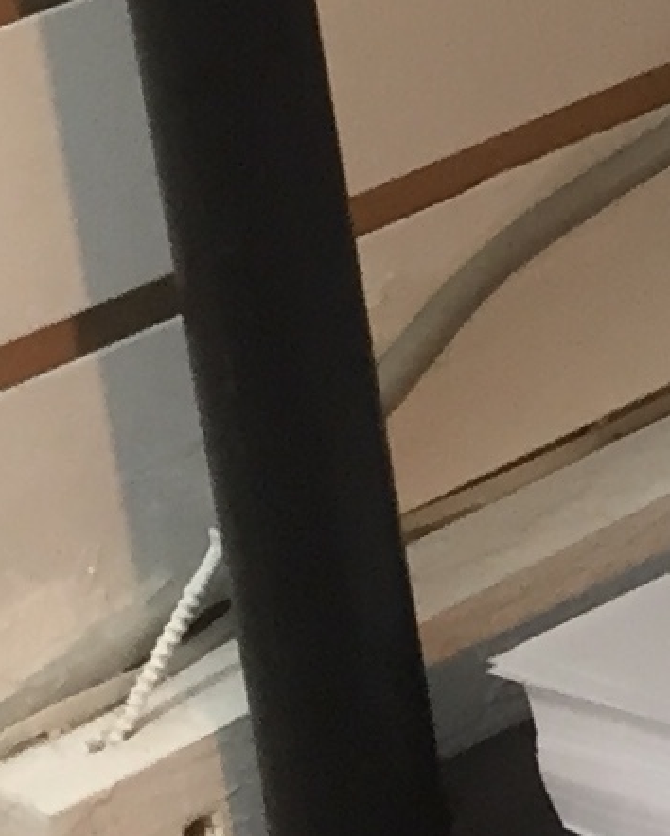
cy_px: -439
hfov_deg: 6.7
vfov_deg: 9.0
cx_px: 2002
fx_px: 5177
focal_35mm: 209
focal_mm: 4.15
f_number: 2.2
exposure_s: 1/30
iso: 64
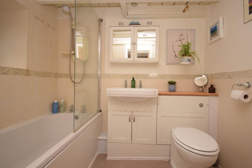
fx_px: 112
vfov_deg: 73.7
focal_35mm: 16
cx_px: 132
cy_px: 80
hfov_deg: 96.7
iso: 100
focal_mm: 10
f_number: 4
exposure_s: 1/60
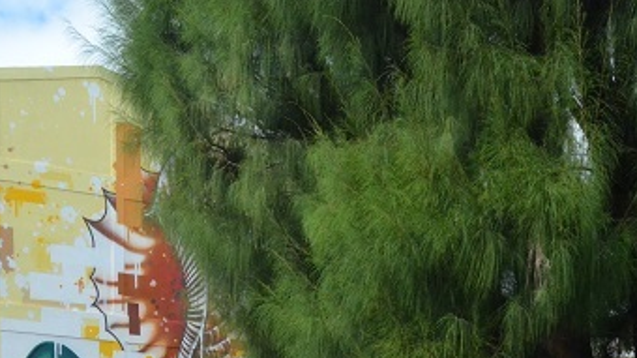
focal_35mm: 84
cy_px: 395
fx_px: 1418
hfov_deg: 24.5
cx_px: 52
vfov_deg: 14.1
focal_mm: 28
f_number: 18
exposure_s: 1/1250
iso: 2500
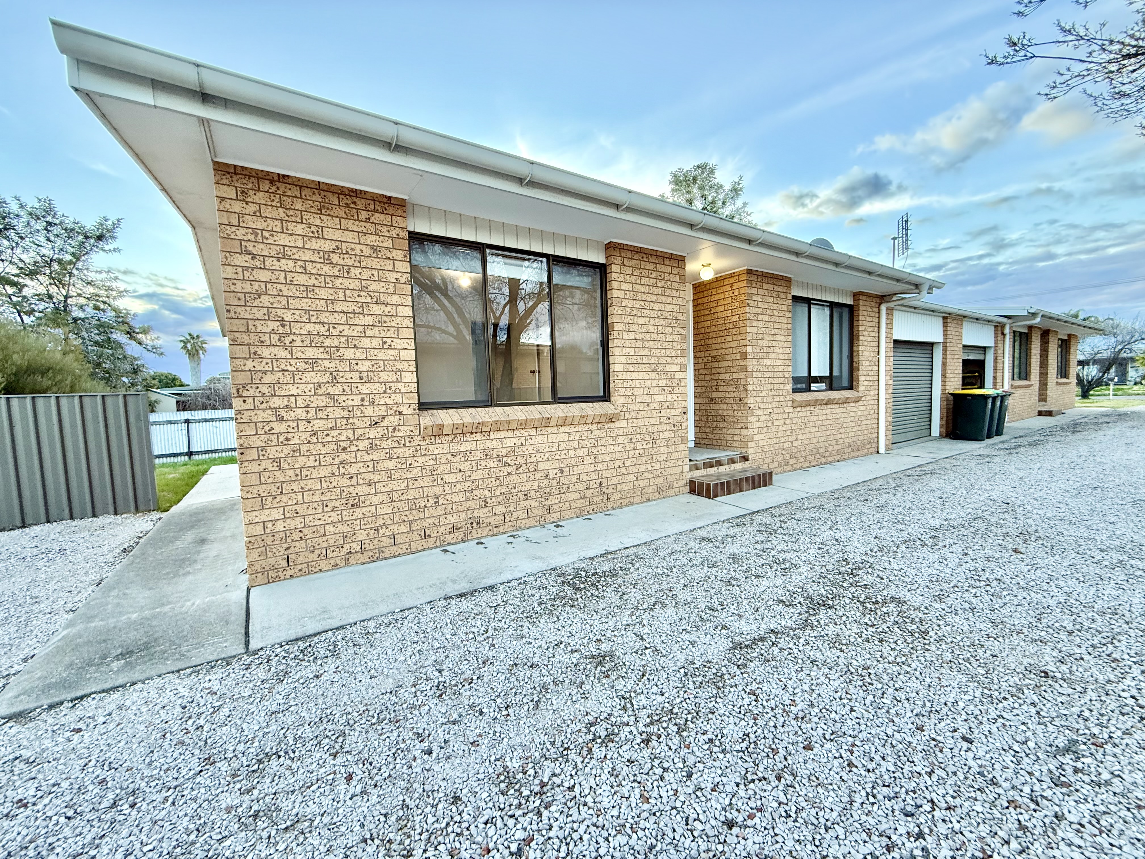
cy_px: 430
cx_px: 572
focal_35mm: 14
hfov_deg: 102.1
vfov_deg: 85.7
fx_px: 463
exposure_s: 1/99
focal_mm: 2.22
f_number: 2.2
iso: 160
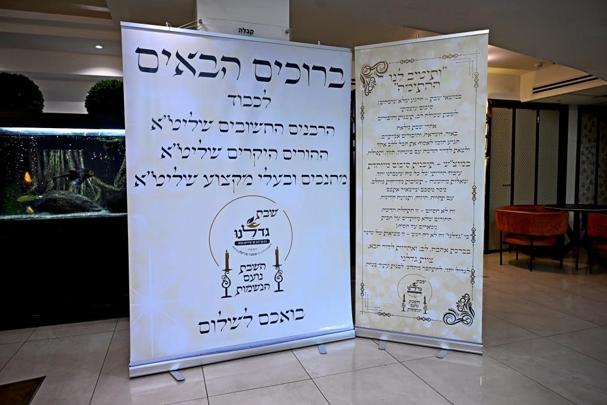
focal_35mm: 24
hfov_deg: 73.7
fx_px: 405
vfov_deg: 53.1
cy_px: 202
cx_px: 304
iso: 1250
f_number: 4
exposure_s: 1/125
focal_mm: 24
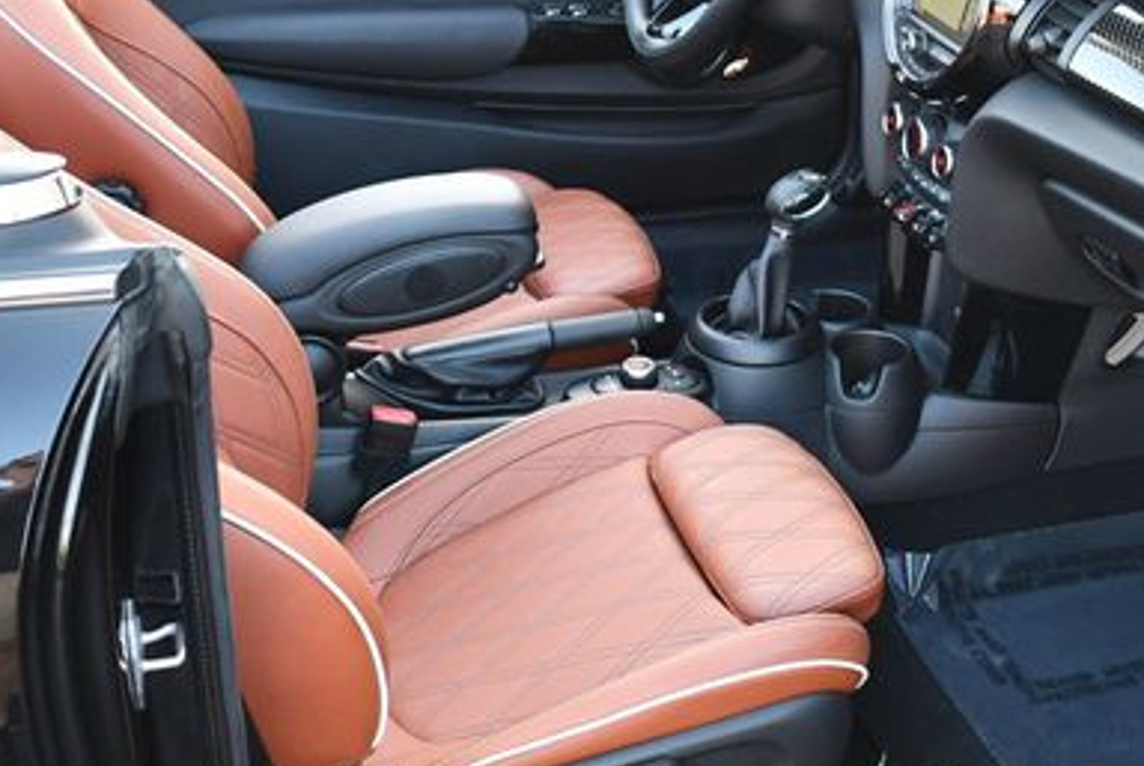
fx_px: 1909
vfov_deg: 22.6
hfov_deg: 33.4
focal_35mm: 60
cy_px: 277
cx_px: 581
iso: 720
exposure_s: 1/250
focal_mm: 18
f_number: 3.5
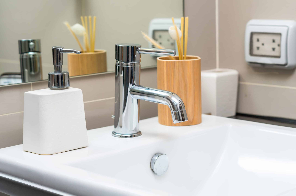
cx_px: 148
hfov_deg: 27.0
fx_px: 615
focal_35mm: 75
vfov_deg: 18.1
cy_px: 98
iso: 200
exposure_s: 1/80
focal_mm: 50
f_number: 4
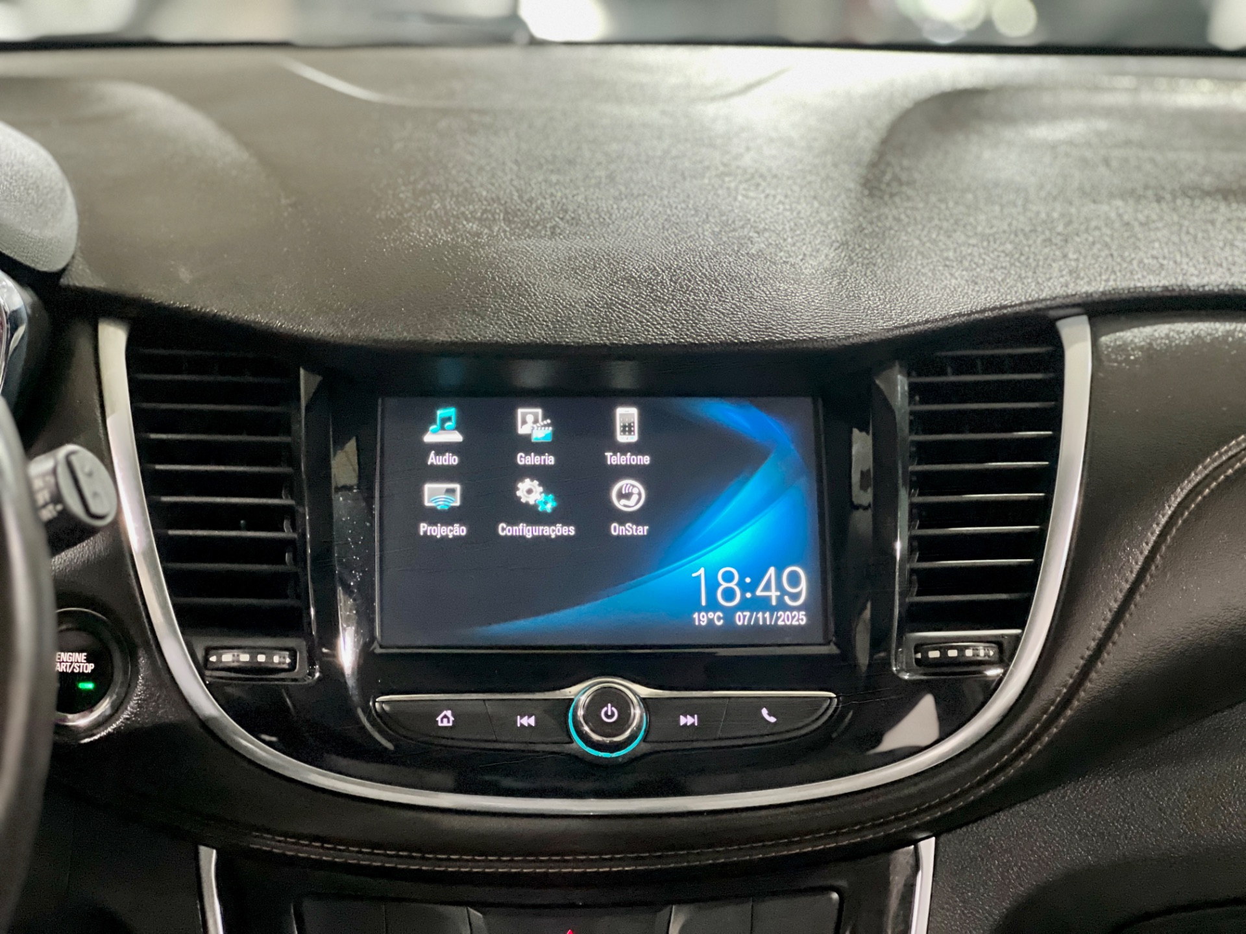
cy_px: 467
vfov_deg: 19.1
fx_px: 2772
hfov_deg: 25.3
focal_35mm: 77
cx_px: 623
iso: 800
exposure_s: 1/15
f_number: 2.8
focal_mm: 9
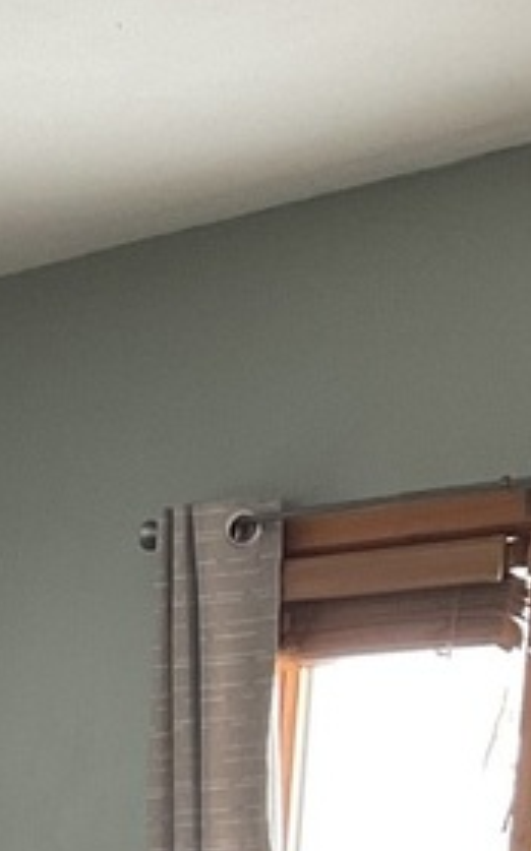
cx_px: -549
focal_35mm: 119
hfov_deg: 10.1
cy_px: 1614
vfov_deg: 14.9
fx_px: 2760
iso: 64
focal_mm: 3
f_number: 1.8
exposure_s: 1/60
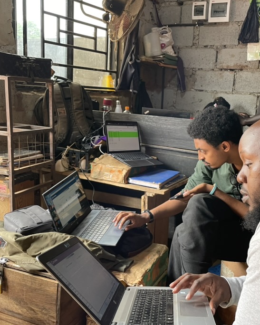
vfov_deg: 47.9
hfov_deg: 38.8
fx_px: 366
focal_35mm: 38
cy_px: 158
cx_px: 167
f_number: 1.6
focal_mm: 4.2
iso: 160
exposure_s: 1/60
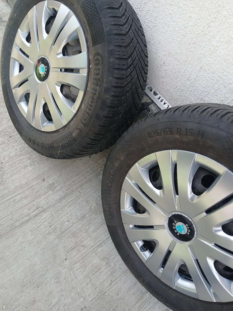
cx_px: 116
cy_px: 156
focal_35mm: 26
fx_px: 233
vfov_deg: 67.3
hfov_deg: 53.1
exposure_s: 1/101
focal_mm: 3.98
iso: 40
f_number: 1.8
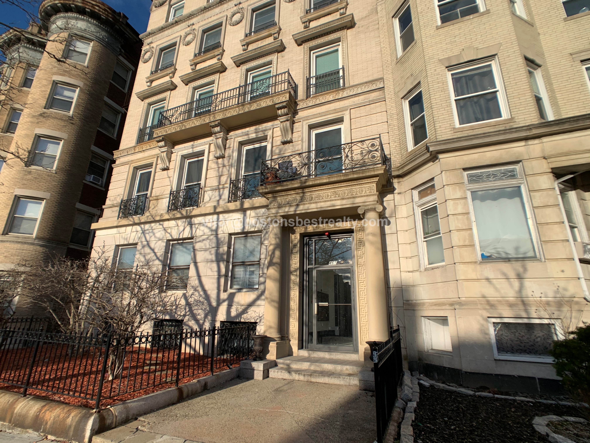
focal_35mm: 26
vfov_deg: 53.1
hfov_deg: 67.3
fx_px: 443
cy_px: 222
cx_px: 295
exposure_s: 1/2421
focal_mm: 4.25
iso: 25
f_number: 1.8
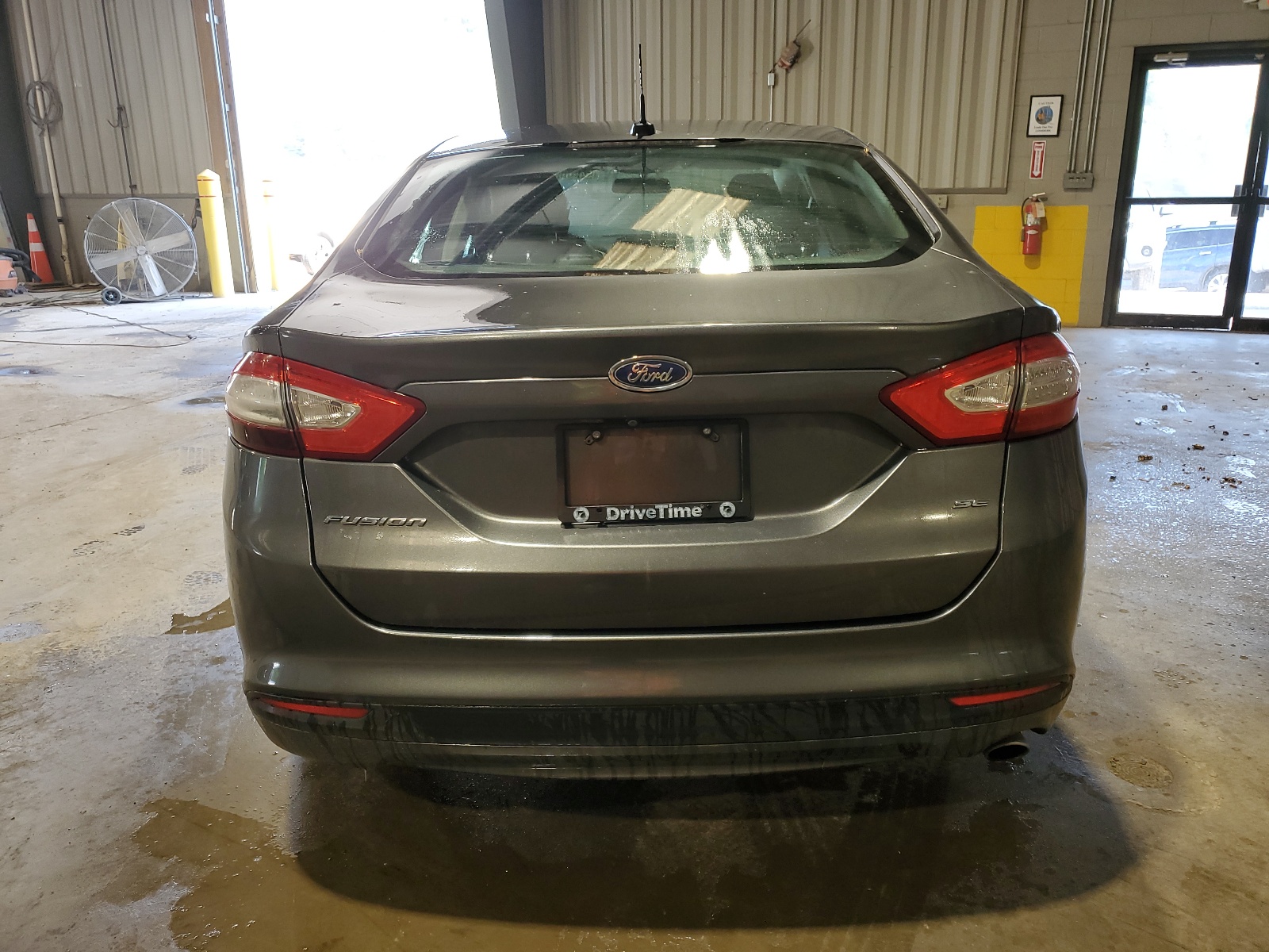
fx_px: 953
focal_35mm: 26
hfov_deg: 67.3
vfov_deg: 53.1
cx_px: 634
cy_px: 476
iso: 59
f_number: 1.5
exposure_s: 1/60.2
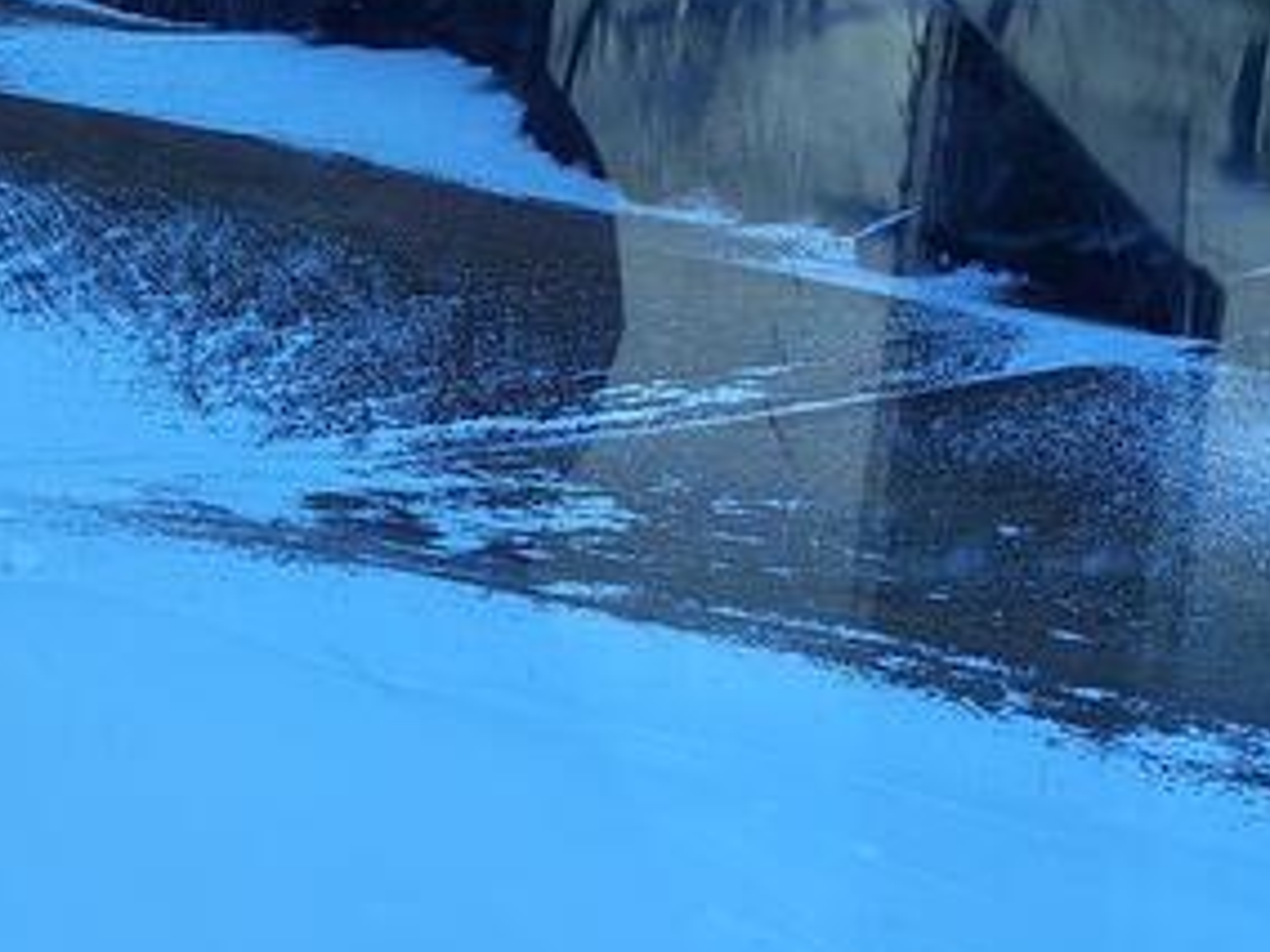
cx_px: -318
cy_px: 807
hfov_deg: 20.8
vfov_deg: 16.8
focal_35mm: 87
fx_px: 3192
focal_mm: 5.56
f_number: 1.8
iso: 100
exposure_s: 1/468
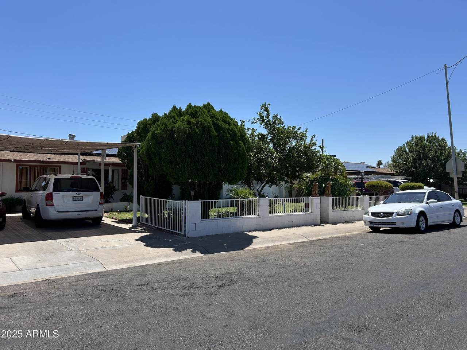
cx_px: 234
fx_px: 351
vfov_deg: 53.1
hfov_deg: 67.3
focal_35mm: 26
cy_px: 175
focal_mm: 5.7
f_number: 1.5
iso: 50
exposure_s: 1/4444
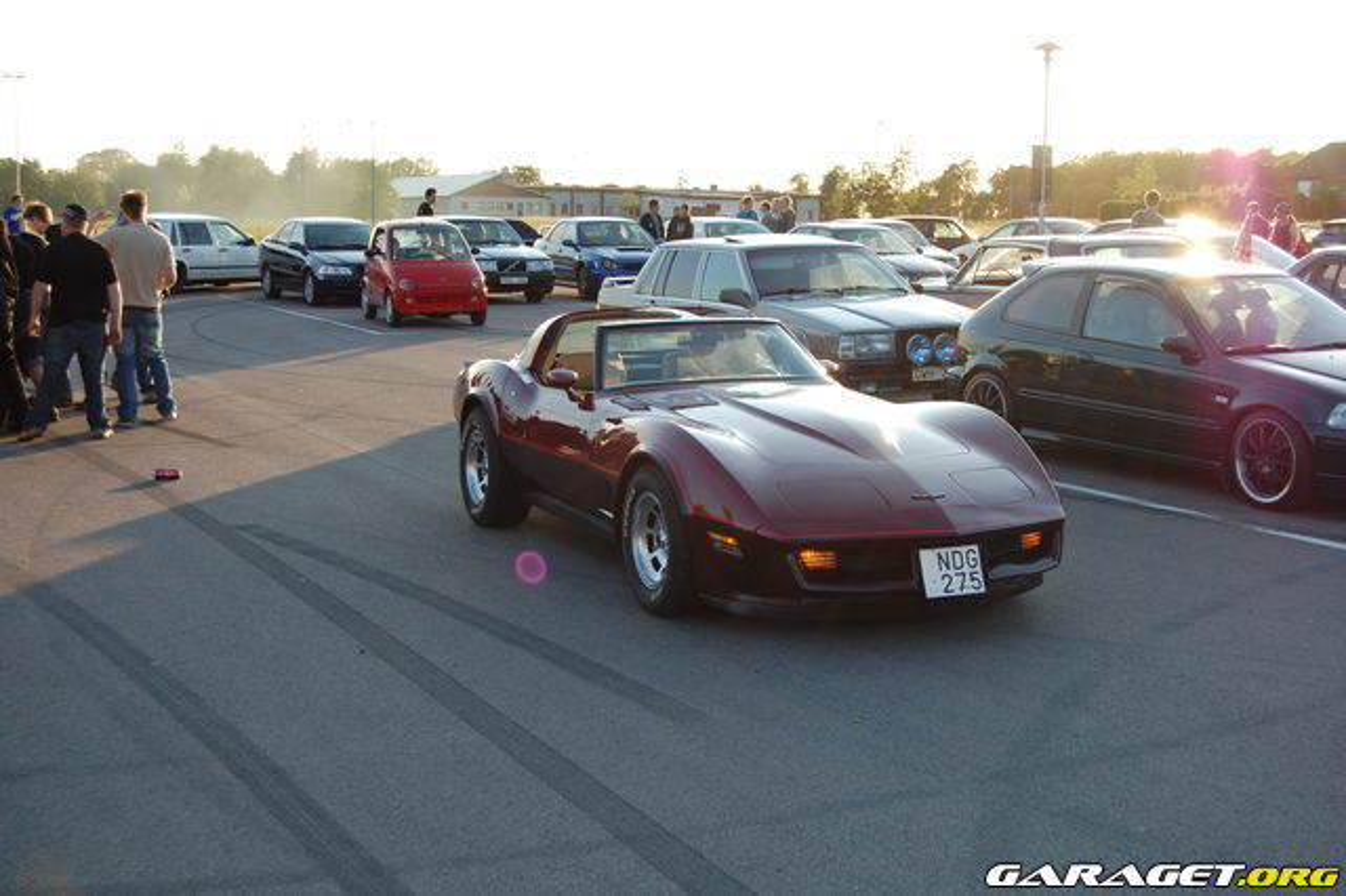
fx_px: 1794
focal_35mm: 48
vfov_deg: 28.0
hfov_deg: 41.1
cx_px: 673
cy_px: 448
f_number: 6.3
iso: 200
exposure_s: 1/160
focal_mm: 32
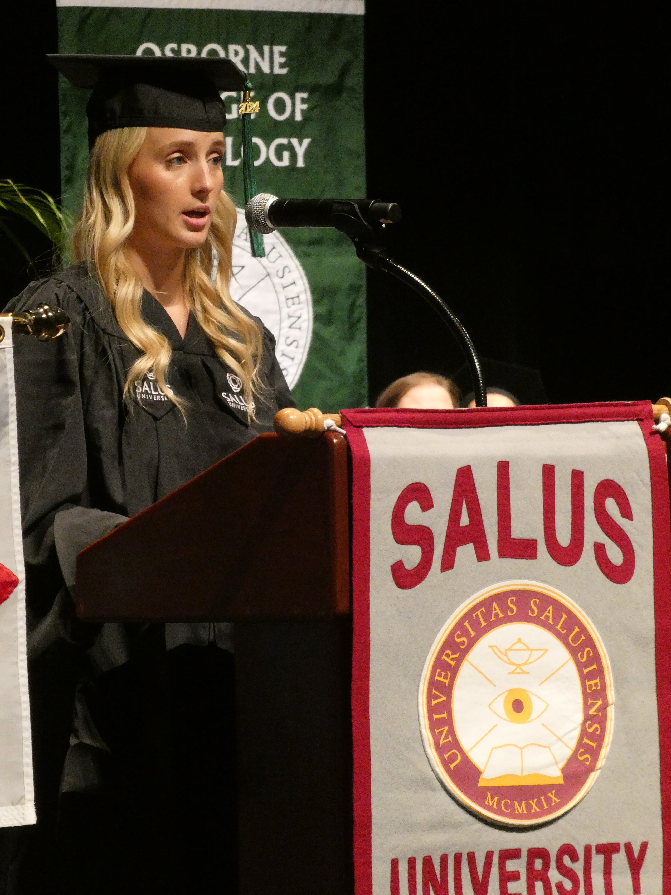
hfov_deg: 5.9
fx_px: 6461
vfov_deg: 7.9
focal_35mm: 250
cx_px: 336
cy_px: 448
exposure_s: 1/80
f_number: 5.6
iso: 1000
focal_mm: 44.8
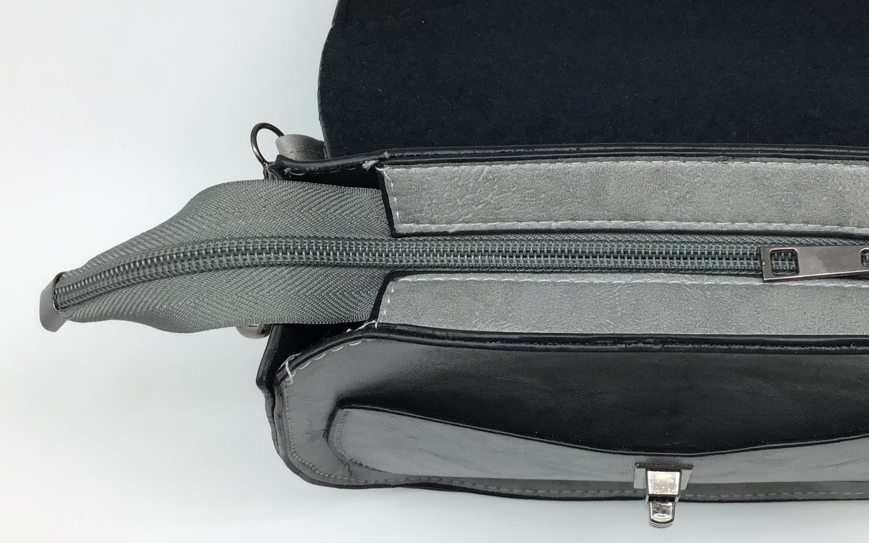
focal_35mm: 48
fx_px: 1137
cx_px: 588
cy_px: 261
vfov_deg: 26.9
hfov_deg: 41.2
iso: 40
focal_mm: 3.3
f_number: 2.4
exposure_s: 1/100
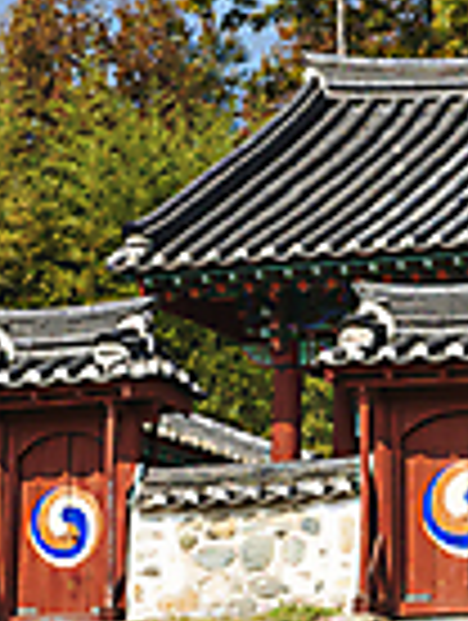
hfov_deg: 7.4
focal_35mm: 200
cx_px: 369
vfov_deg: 9.9
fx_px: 3594
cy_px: 130
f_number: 5.6
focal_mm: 48
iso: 200
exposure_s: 1/1000
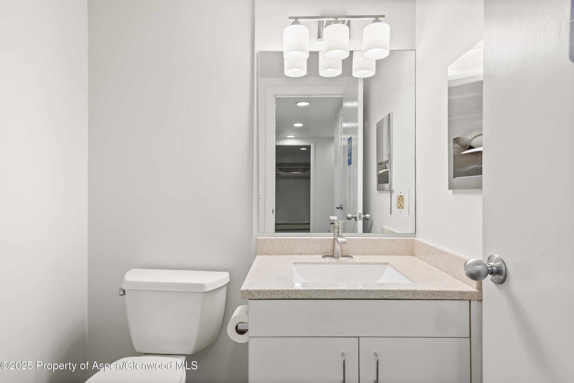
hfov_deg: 84.0
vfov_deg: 62.0
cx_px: 287
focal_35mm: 20
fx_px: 319
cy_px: 192
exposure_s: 1/13
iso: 320
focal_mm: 20
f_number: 7.1
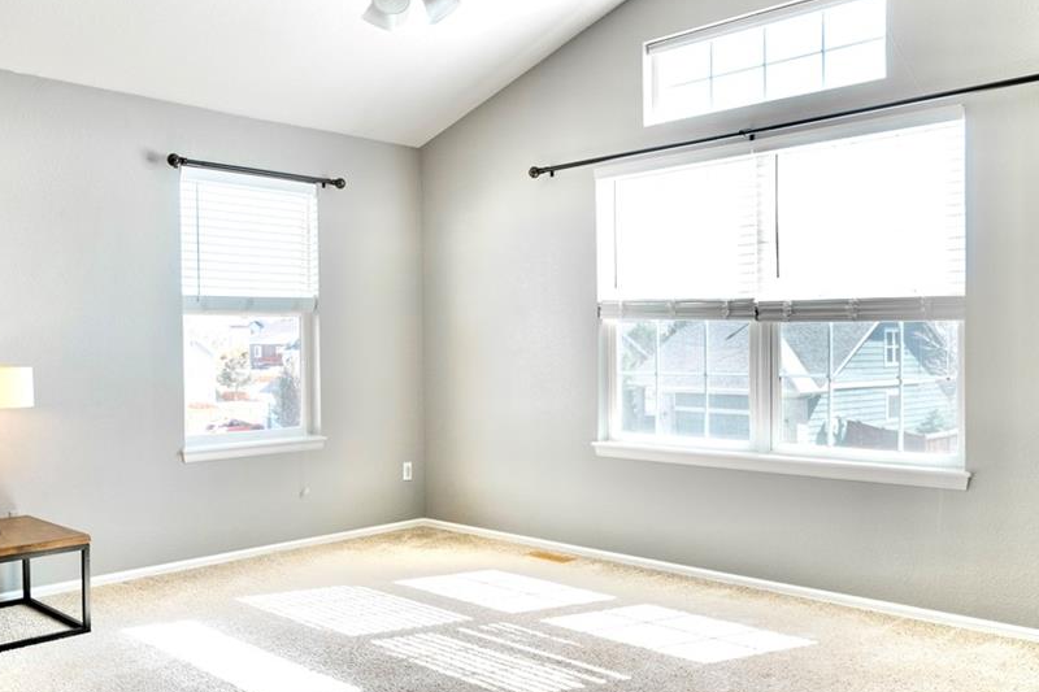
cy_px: 364
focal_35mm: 32
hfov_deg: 58.3
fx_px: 923
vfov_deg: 41.1
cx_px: 416
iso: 320
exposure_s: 1/320
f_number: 8
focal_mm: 16
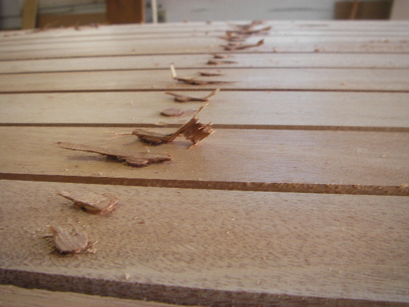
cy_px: 154
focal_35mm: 38
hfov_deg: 49.0
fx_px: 449
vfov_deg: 37.7
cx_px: 204
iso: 80
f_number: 3.3
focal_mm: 6.3
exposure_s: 1/30
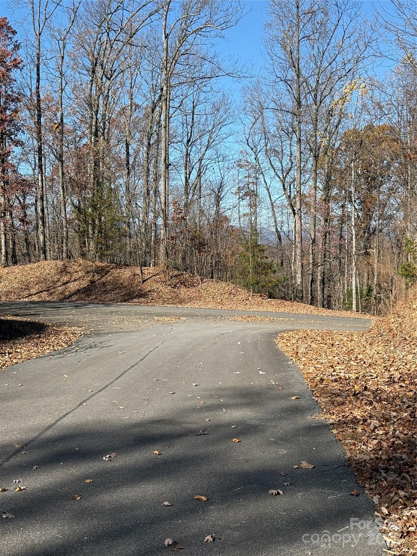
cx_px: 208
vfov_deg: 39.7
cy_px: 278
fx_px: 771
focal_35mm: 48
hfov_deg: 30.3
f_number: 1.78
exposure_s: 1/3704
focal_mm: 6.76
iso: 64
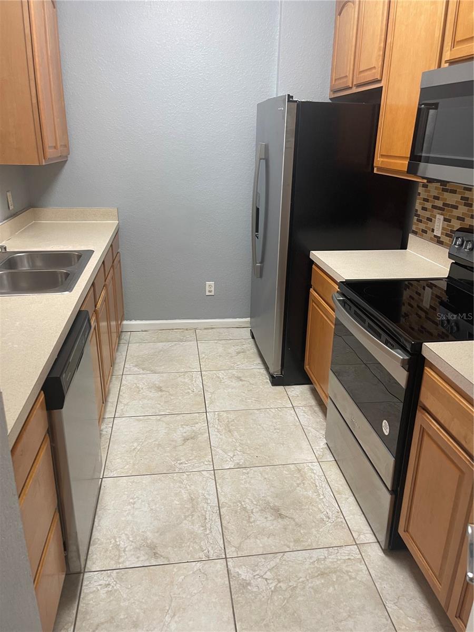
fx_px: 475
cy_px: 316
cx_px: 237
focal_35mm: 26
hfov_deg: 53.1
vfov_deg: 67.3
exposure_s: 1/60
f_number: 1.6
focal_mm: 5.1
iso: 100
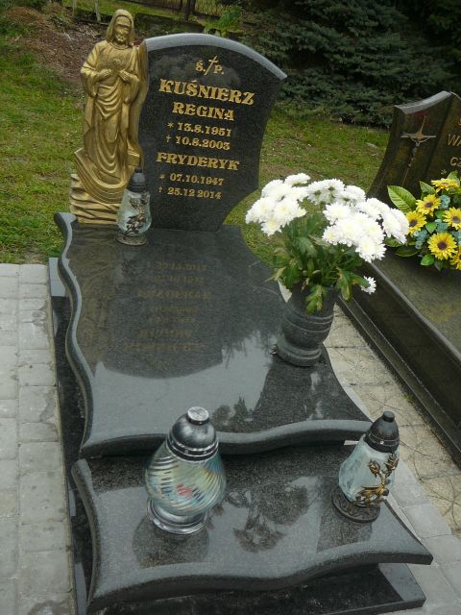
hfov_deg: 40.7
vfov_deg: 52.6
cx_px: 230
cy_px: 308
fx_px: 621
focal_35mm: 35
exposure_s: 1/80
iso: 80
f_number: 2.8
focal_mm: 5.2
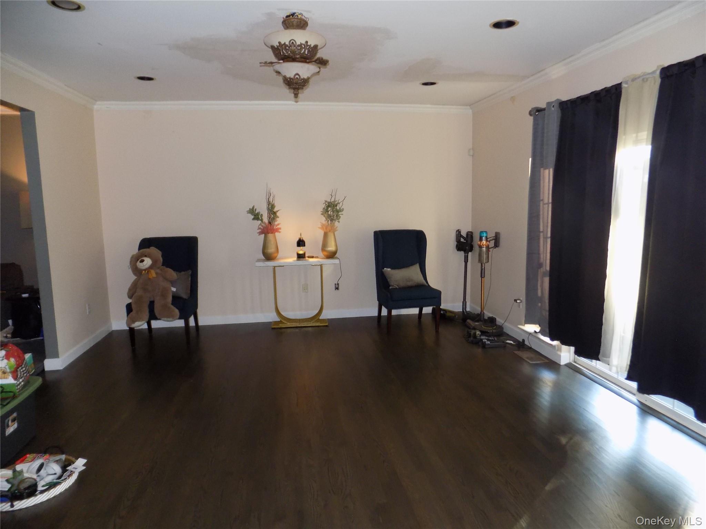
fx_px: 469
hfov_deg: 73.9
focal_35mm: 23
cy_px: 264
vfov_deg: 58.9
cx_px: 353
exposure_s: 1/30
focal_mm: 4
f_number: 3.1
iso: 250
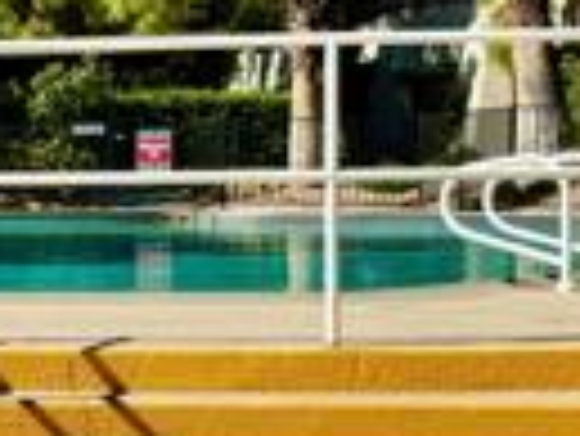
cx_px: -387
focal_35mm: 119
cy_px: 252
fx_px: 1996
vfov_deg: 12.5
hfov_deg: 14.9
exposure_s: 1/7092
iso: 80
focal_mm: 6.76
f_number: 1.78
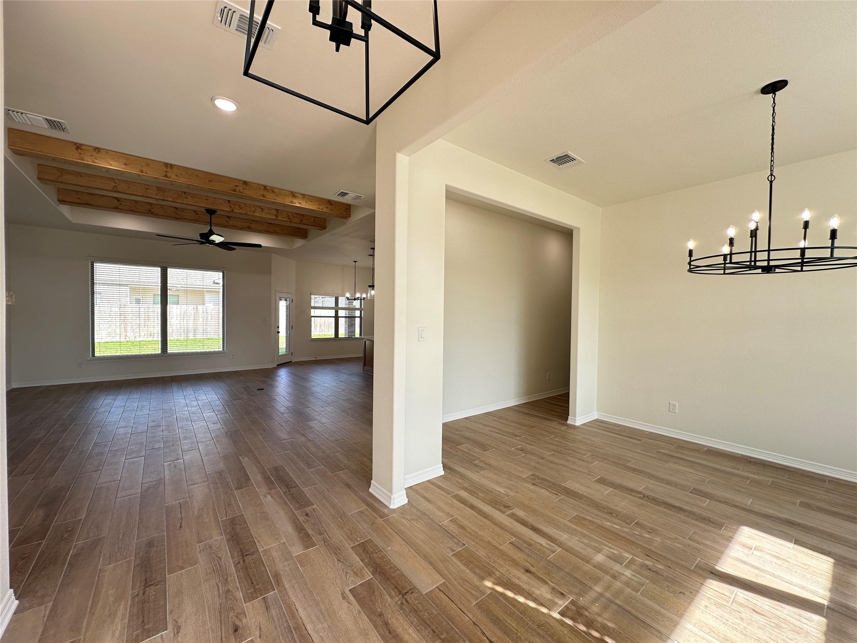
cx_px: 428
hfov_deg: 102.1
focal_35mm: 14
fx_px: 347
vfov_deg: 85.7
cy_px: 322
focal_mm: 2.22
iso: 50
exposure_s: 1/120
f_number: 2.2
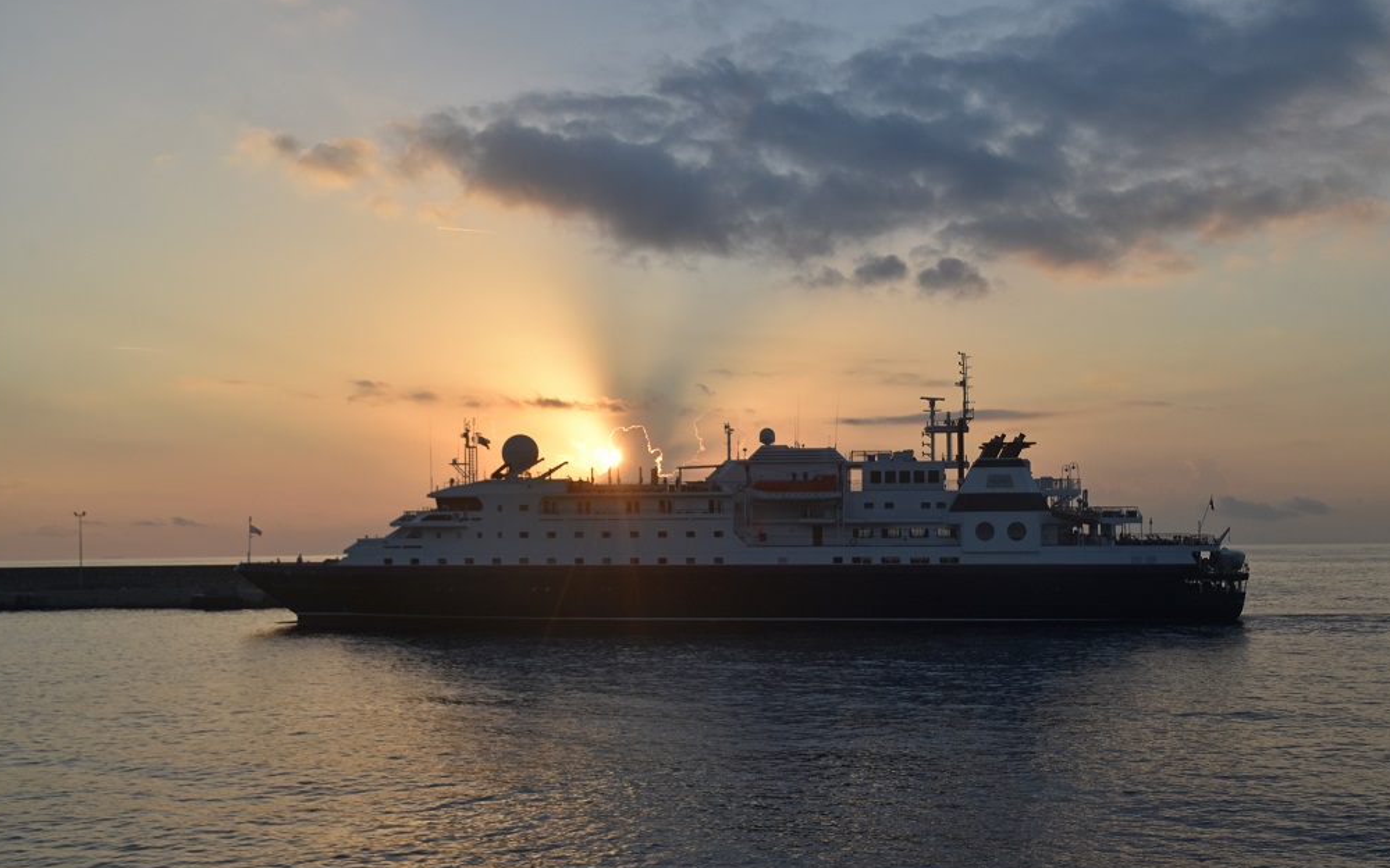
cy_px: 467
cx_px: 697
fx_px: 1780
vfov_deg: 27.4
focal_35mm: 47
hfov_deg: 42.7
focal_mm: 30
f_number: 10
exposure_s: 1/400
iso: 200
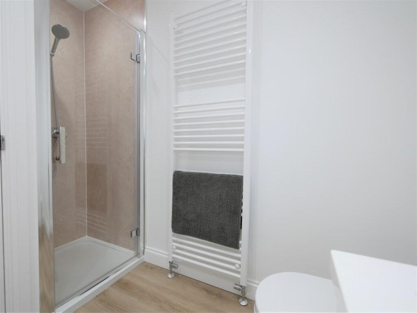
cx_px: 208
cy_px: 156
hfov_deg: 94.5
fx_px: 193
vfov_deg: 78.2
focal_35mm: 16
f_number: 4
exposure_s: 1/60
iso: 320
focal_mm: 8
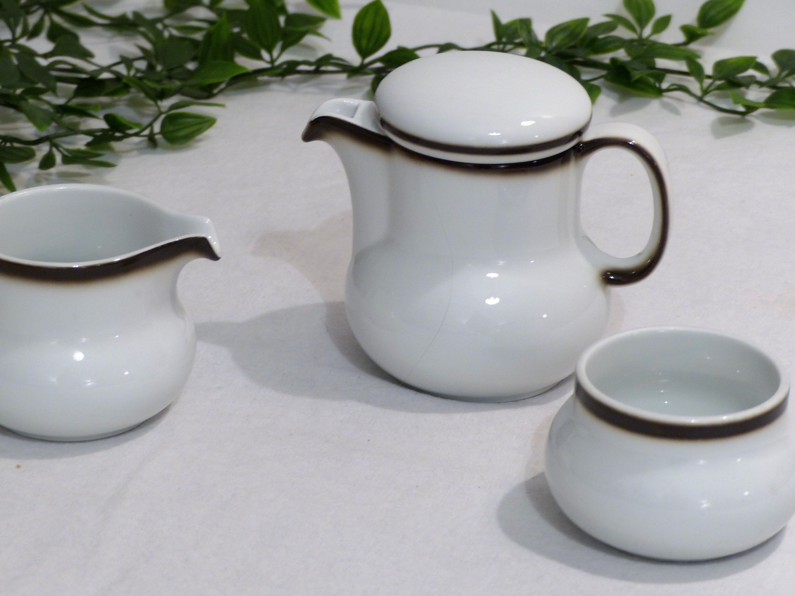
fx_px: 3031
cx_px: 360
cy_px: 293
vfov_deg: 11.2
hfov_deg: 14.9
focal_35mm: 132
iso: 125
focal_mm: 19.6
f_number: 2.8
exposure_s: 1/8
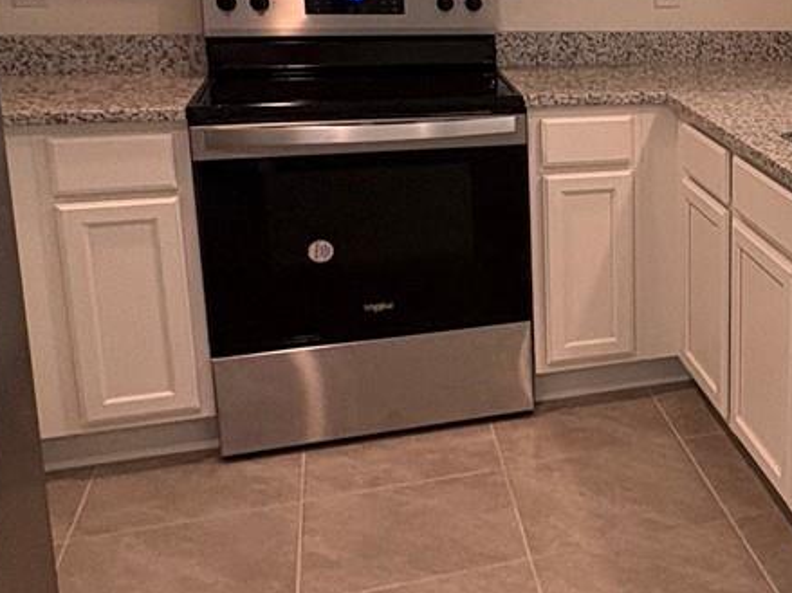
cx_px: 926
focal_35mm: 51
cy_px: 162
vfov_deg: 28.2
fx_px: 1167
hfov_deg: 31.9
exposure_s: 1/120
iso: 250
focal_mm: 2.22
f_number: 2.2
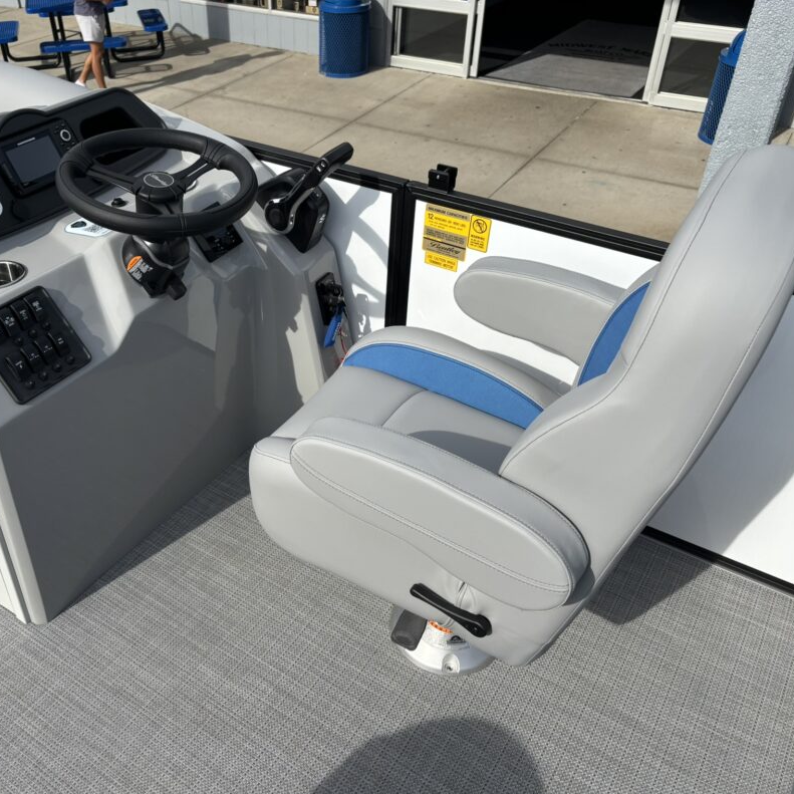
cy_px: 401
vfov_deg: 52.5
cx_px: 315
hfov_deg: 52.2
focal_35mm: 31
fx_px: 804
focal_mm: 5.96
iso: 50
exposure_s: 1/3311
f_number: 1.6
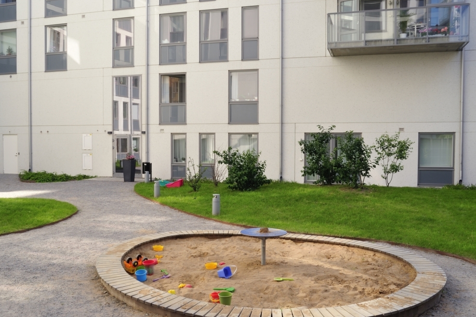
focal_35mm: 34
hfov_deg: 55.7
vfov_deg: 38.8
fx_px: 449
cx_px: 216
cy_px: 153
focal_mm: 28
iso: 200
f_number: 8
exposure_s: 1/125
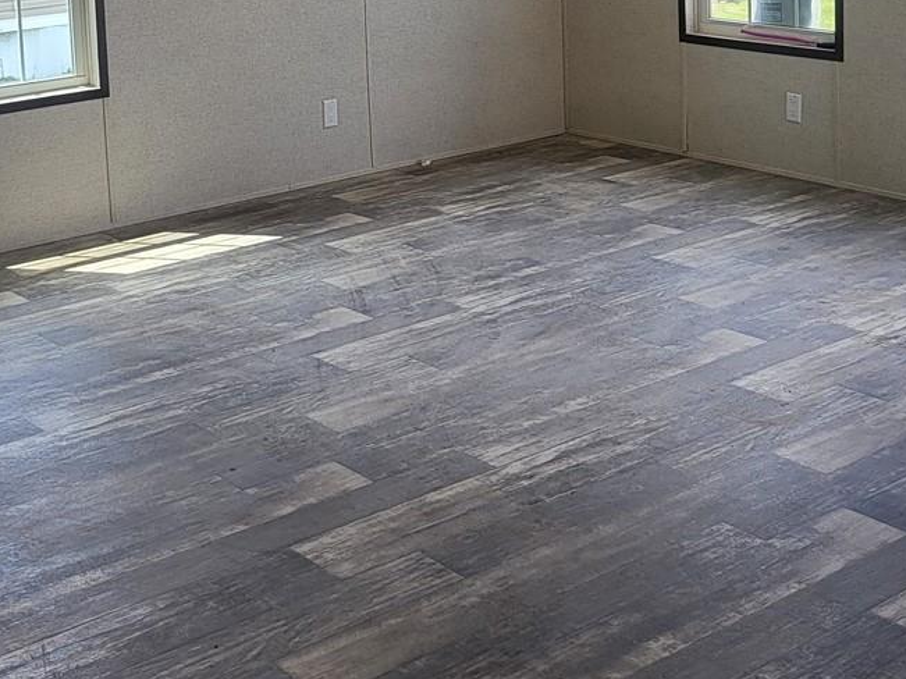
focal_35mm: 59
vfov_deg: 23.6
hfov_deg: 32.6
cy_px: -19
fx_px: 1544
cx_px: 366
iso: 40
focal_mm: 5
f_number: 1.8
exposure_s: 1/186
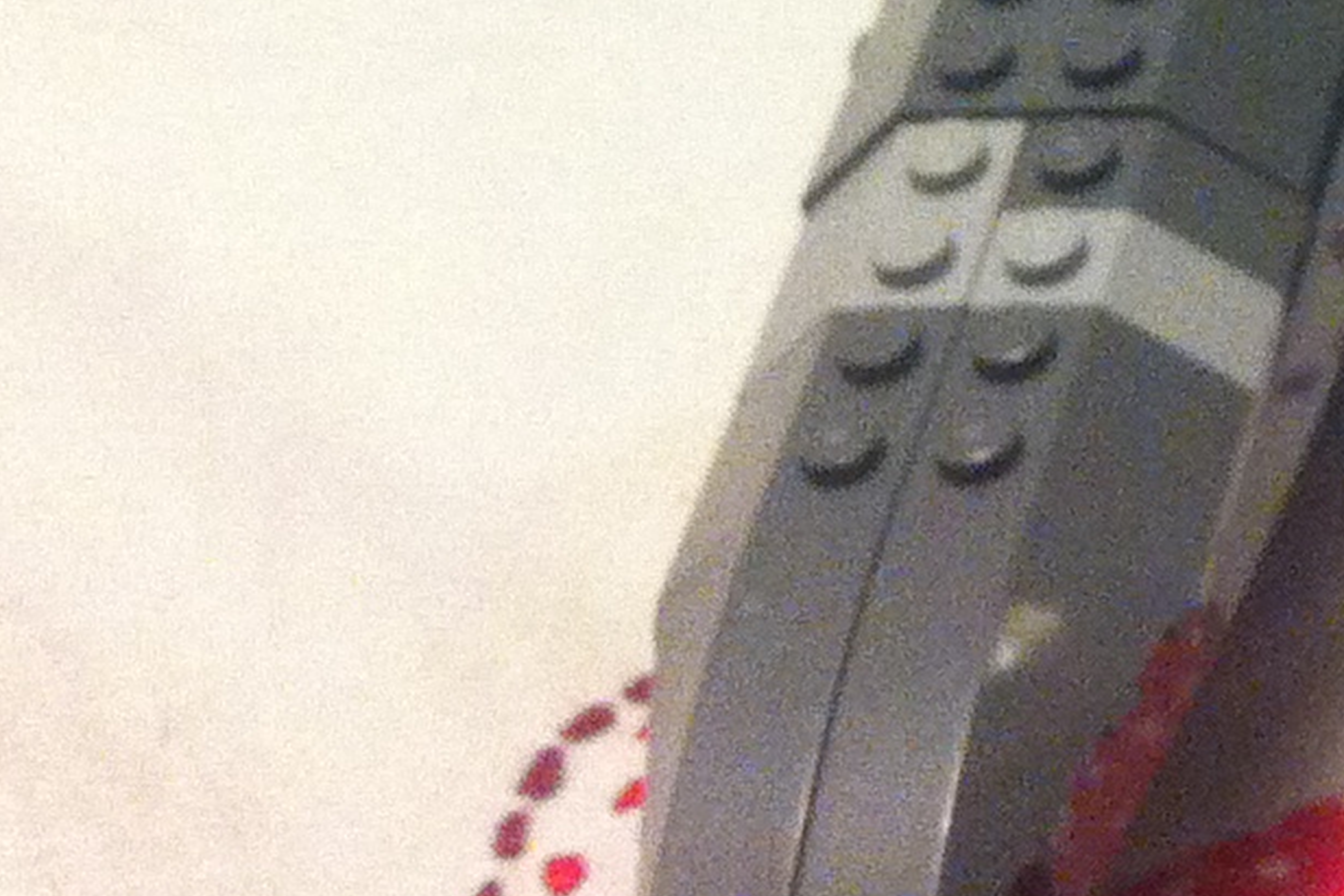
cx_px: 2544
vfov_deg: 8.6
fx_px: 5713
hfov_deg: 12.1
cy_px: -732
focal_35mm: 153
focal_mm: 3.85
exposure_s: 1/15
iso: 320
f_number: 2.8
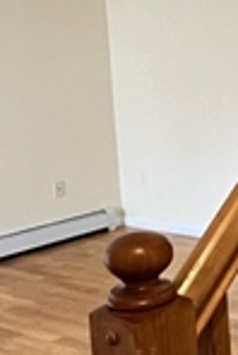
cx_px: 462
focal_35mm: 70
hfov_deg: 15.8
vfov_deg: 28.6
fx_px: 692
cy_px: 115
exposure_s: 1/60
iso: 400
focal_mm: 1.57
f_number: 1.8
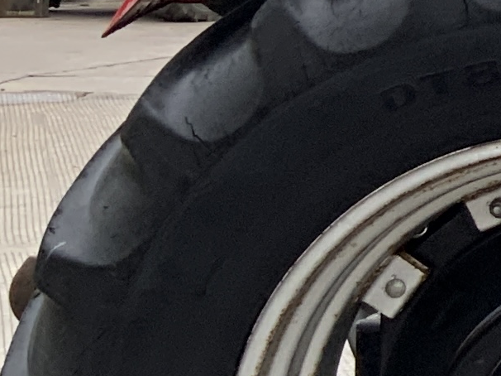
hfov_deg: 8.6
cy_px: -30
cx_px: 1491
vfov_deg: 7.6
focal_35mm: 193
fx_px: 2792
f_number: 1.8
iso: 25
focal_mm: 3
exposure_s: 1/122
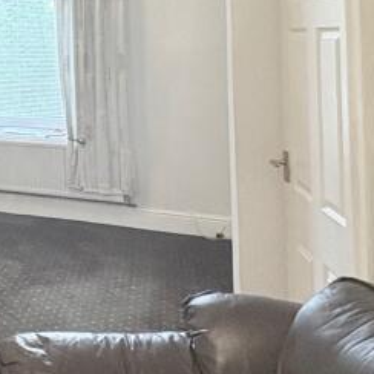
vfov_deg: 30.9
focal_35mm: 52
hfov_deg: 24.5
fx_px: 636
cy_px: 18
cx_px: -202
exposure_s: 1/50
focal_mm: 2.22
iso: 125
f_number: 2.2
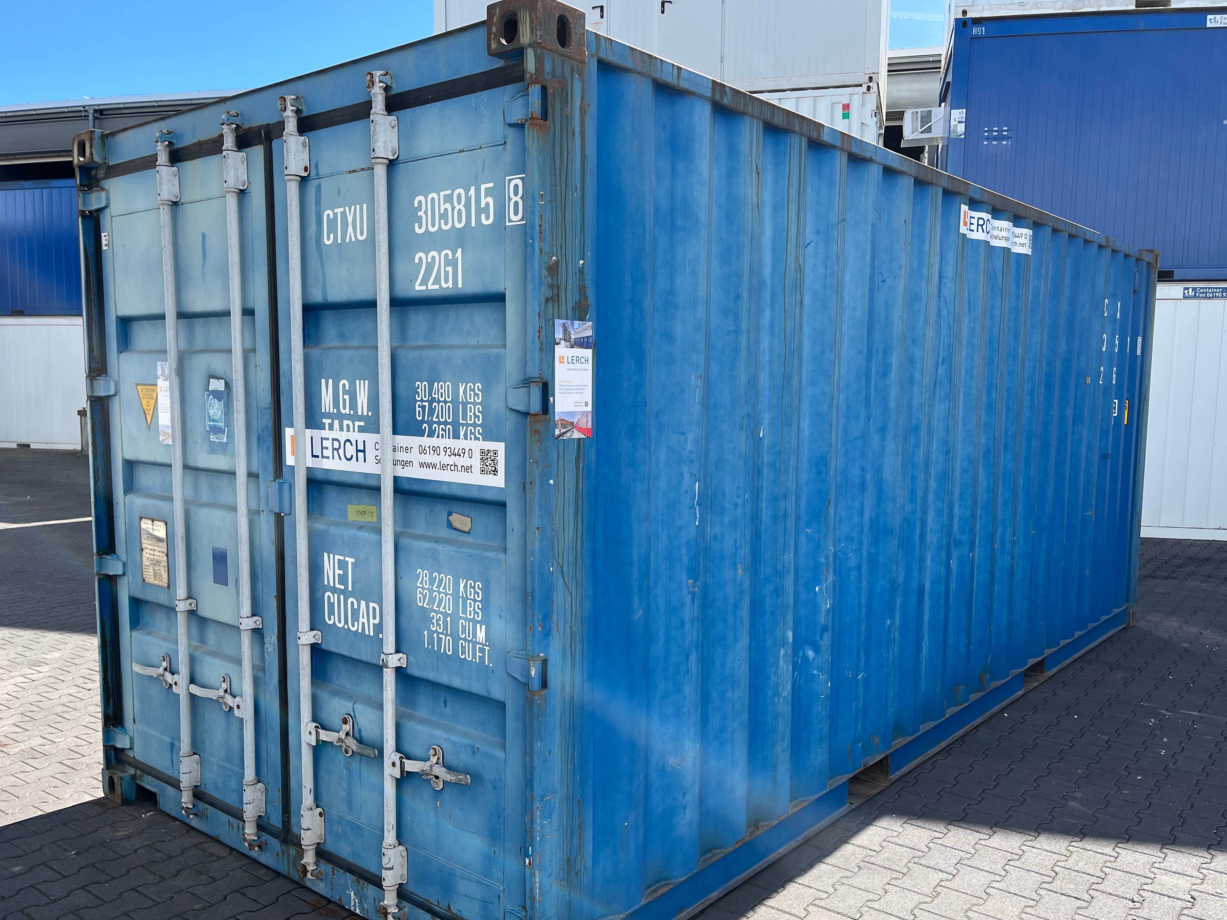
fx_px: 1028
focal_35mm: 29
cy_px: 485
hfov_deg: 61.7
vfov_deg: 48.2
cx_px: 628
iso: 50
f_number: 1.6
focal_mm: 5.1
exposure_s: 1/1355
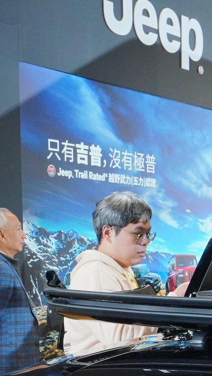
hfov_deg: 12.4
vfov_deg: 21.4
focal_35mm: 95
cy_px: 406
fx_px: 949
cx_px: 264
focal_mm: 16
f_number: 5.6
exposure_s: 1/160
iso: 1600
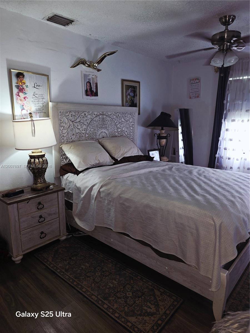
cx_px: 125
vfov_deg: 73.9
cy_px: 166
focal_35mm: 23
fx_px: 221
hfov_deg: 58.9
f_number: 1.7
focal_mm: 6.3
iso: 100
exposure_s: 1/30
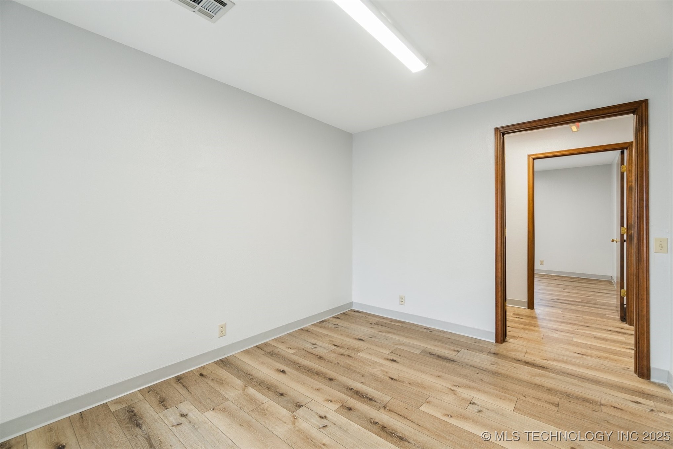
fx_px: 280
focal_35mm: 15
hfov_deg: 100.4
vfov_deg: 77.3
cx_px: 336
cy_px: 224
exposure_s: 1/20
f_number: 6.3
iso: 200
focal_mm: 10
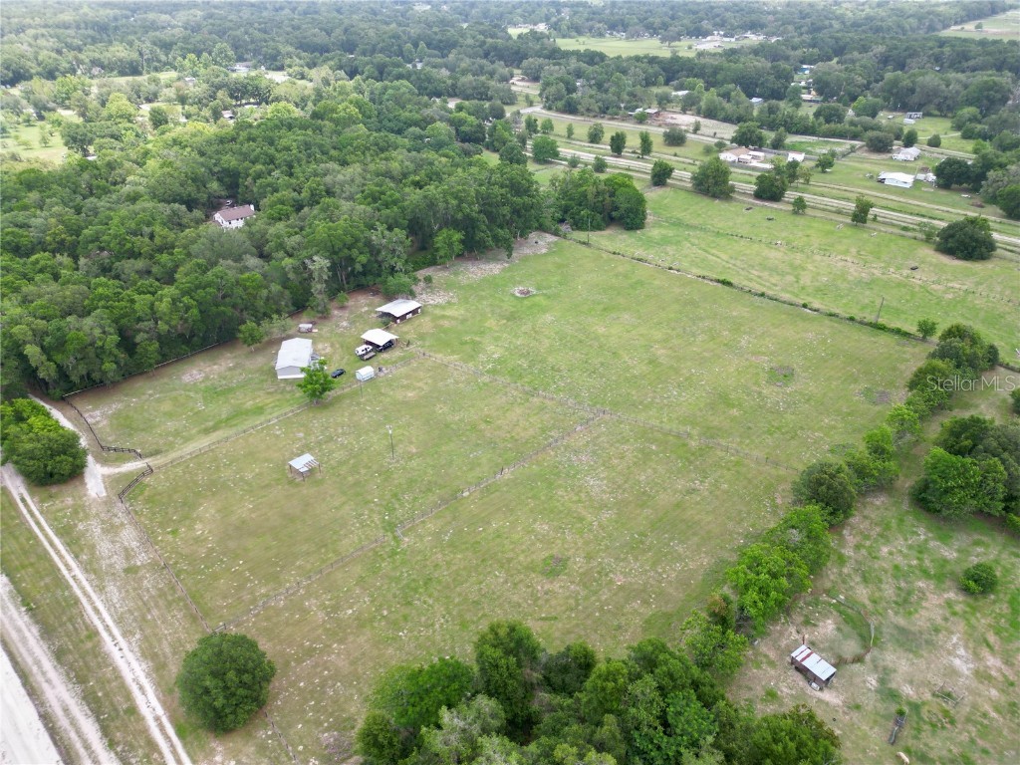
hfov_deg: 71.6
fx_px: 707
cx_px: 510
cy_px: 382
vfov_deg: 56.8
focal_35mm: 24
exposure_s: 1/640
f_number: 1.7
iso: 100
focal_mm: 6.72
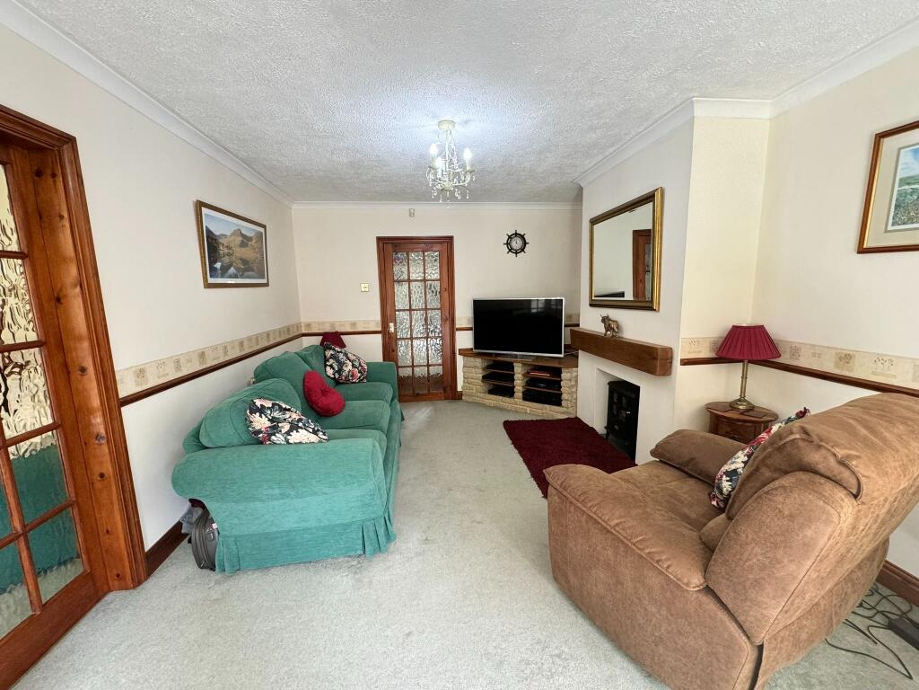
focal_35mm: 14
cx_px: 460
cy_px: 345
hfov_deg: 102.1
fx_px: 372
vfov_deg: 85.7
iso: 200
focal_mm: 2.22
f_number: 2.2
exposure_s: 1/99
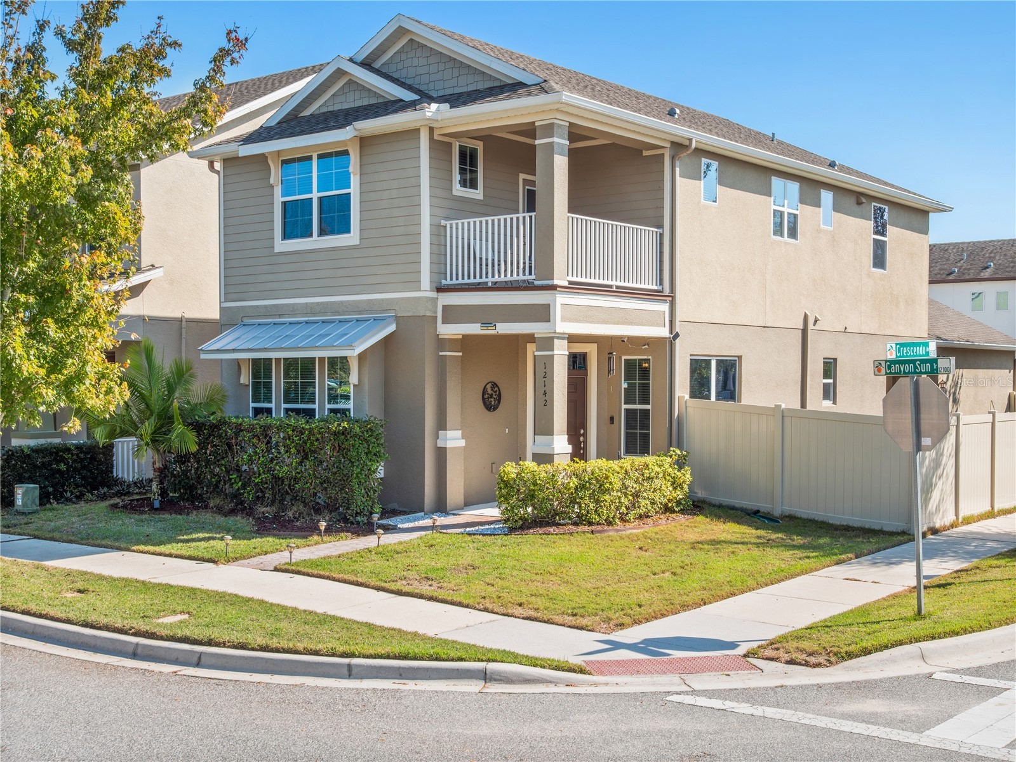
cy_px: 381
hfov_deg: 42.9
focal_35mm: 44
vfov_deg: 32.9
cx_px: 508
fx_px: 1291
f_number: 8
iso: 200
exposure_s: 1/200
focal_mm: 22
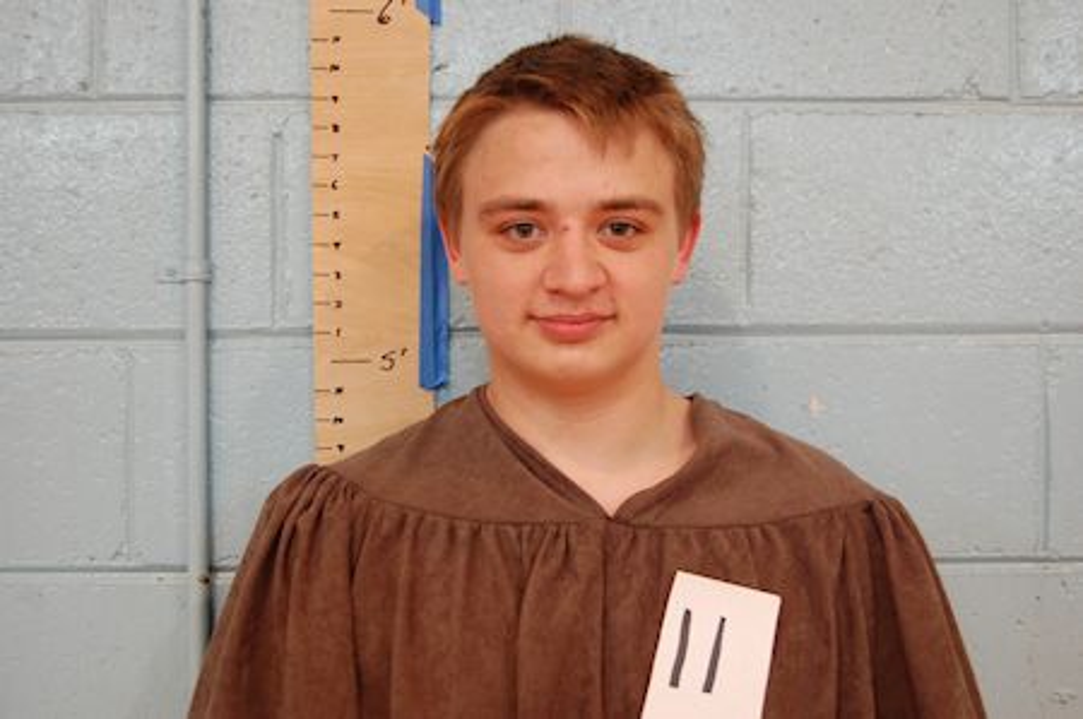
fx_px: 1172
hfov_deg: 49.6
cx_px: 542
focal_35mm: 39
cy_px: 360
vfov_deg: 34.1
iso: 800
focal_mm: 26
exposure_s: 1/20
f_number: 4.2
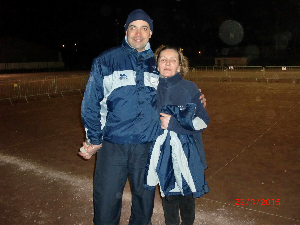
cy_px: 112
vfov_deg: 39.7
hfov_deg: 51.4
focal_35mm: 36
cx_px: 150
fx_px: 312
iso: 400
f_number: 2.8
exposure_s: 1/60
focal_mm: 6.3
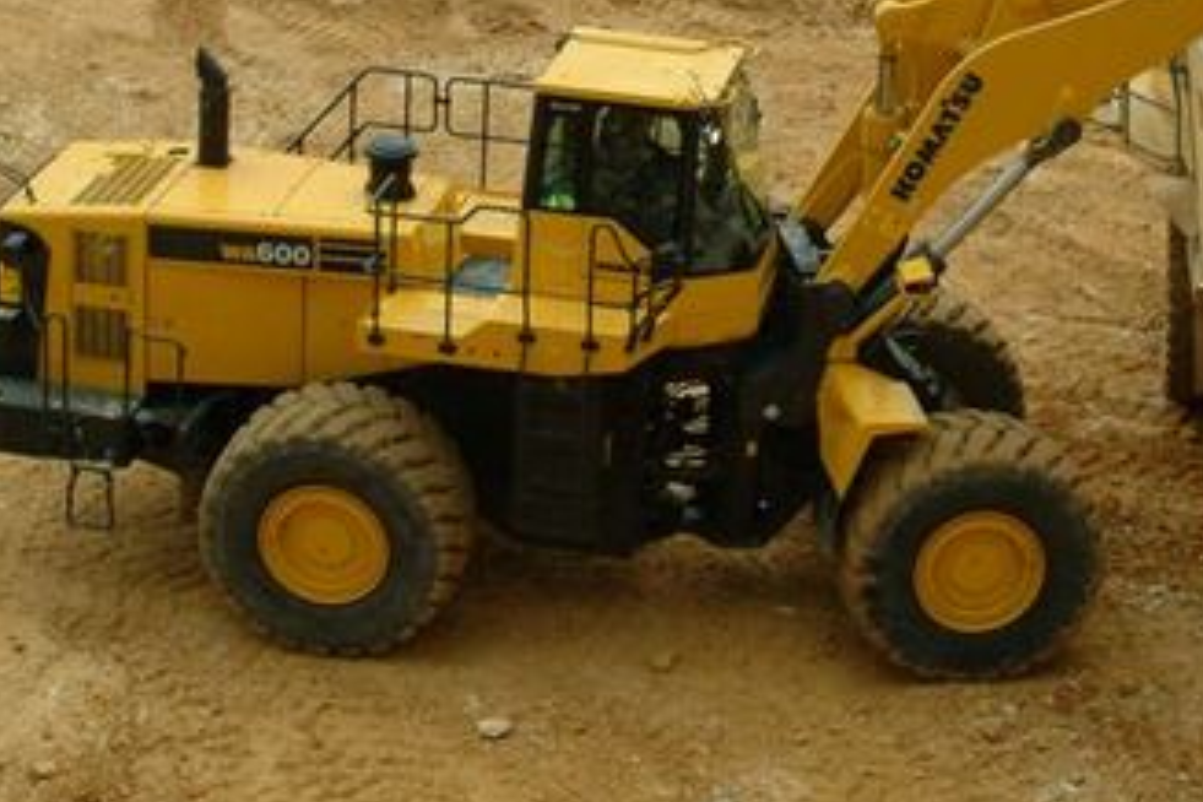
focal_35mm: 101
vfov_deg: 13.5
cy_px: 221
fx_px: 3375
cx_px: 736
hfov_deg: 20.2
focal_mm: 44
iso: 400
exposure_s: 1/500
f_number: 8
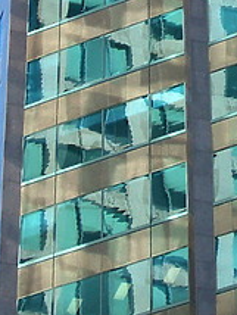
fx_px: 2141
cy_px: -1
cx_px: 308
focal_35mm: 235
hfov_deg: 6.3
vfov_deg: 8.4
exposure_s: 1/500
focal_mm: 14.41
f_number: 3.5
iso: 100
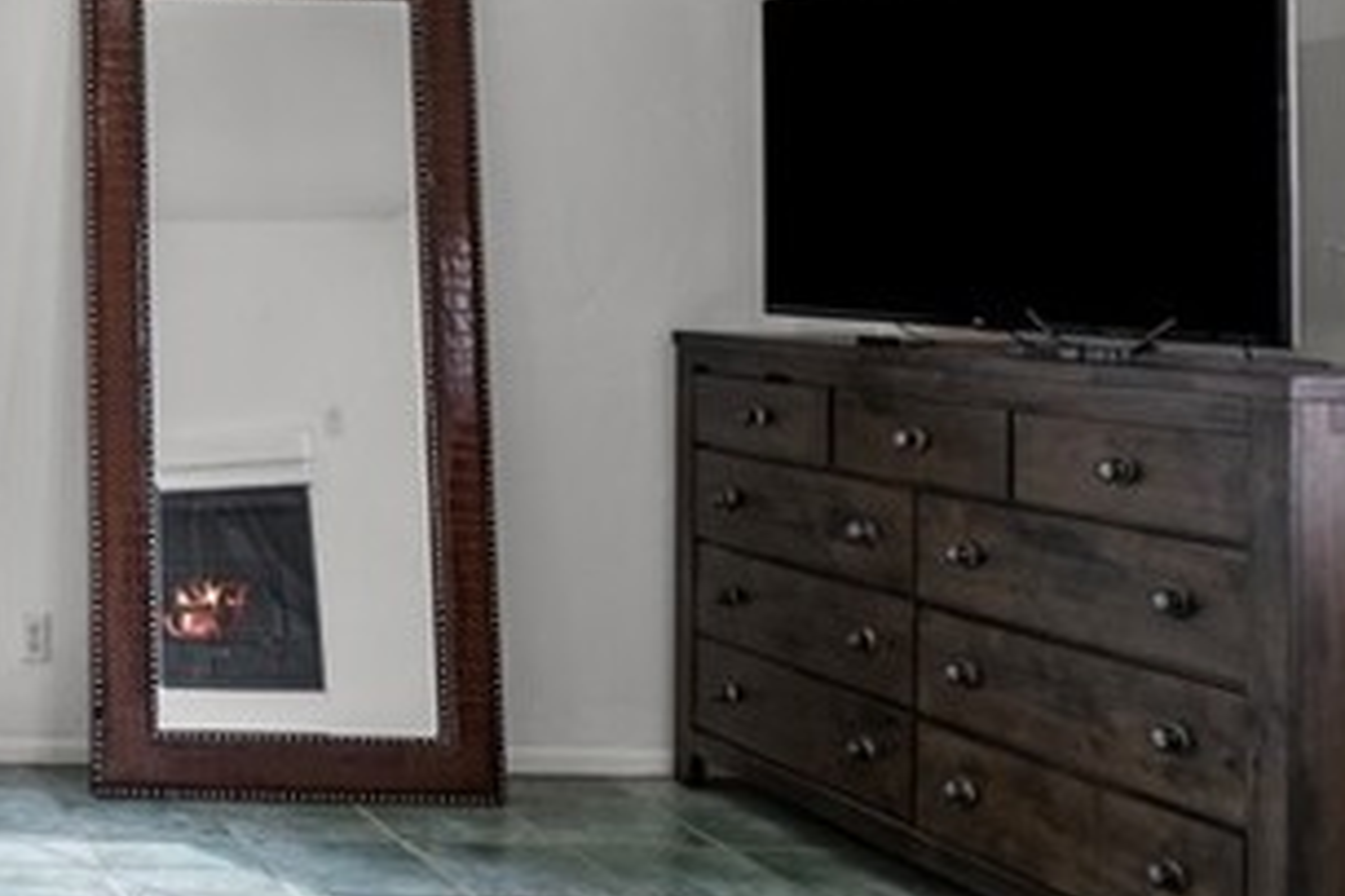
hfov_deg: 32.9
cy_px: 205
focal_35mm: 47
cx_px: -335
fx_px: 1755
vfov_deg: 28.1
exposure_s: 1/6
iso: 100
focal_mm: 14
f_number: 9
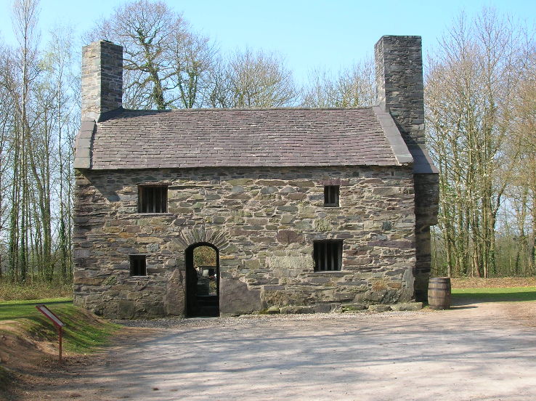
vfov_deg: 31.5
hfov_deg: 41.3
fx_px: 712
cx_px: 268
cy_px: 200
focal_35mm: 46
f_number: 5.4
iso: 50
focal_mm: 7.7
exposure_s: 1/118
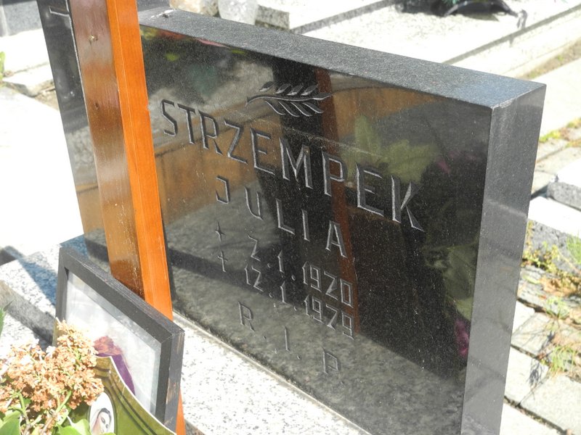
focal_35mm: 50
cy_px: 218
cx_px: 290
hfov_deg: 38.2
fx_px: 839
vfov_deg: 29.1
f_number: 3.5
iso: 100
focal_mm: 10.7
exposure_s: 1/320
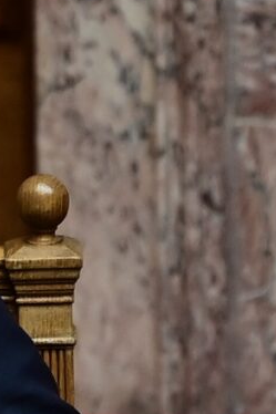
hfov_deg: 1.7
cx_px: -280
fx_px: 9461
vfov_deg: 2.5
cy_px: 344
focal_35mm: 822
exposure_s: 1/320
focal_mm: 200
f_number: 3.5
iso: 800
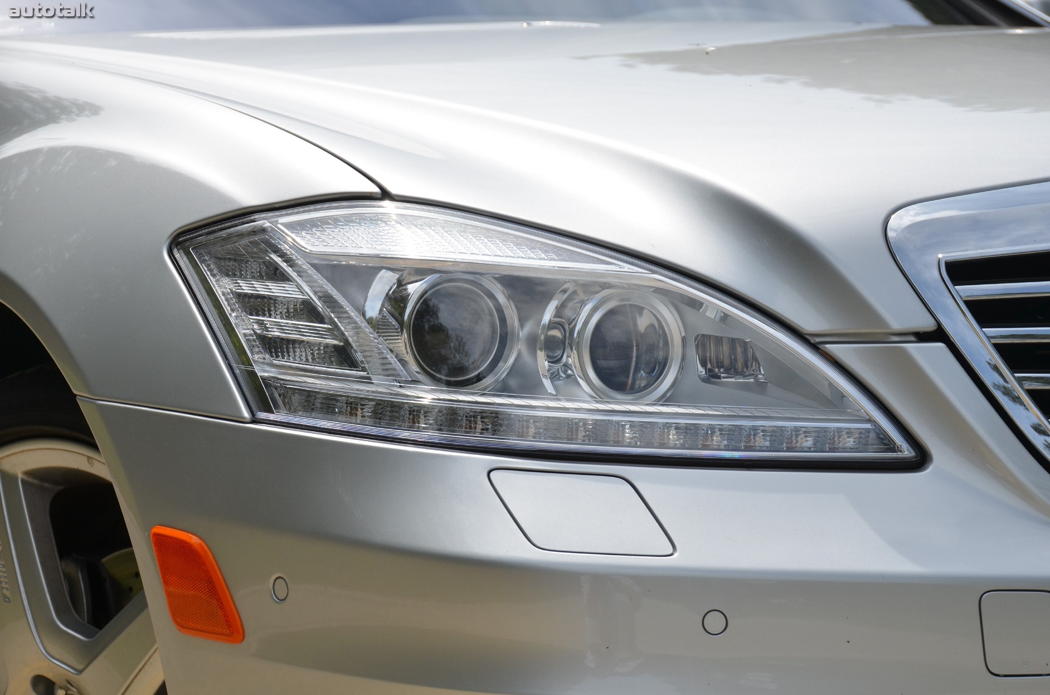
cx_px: 525
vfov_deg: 14.0
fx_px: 2838
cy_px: 348
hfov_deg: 21.0
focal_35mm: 98
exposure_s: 1/2000
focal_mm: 65
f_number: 7.1
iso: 400
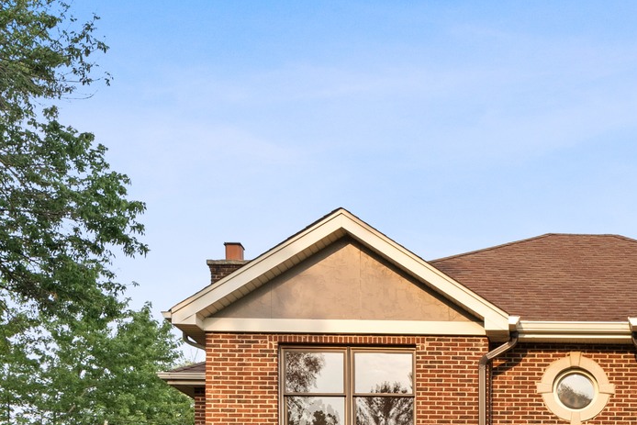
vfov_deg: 23.0
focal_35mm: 56
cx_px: 701
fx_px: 991
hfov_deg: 31.6
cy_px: 450
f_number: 8
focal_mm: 16
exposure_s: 1/160
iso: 200
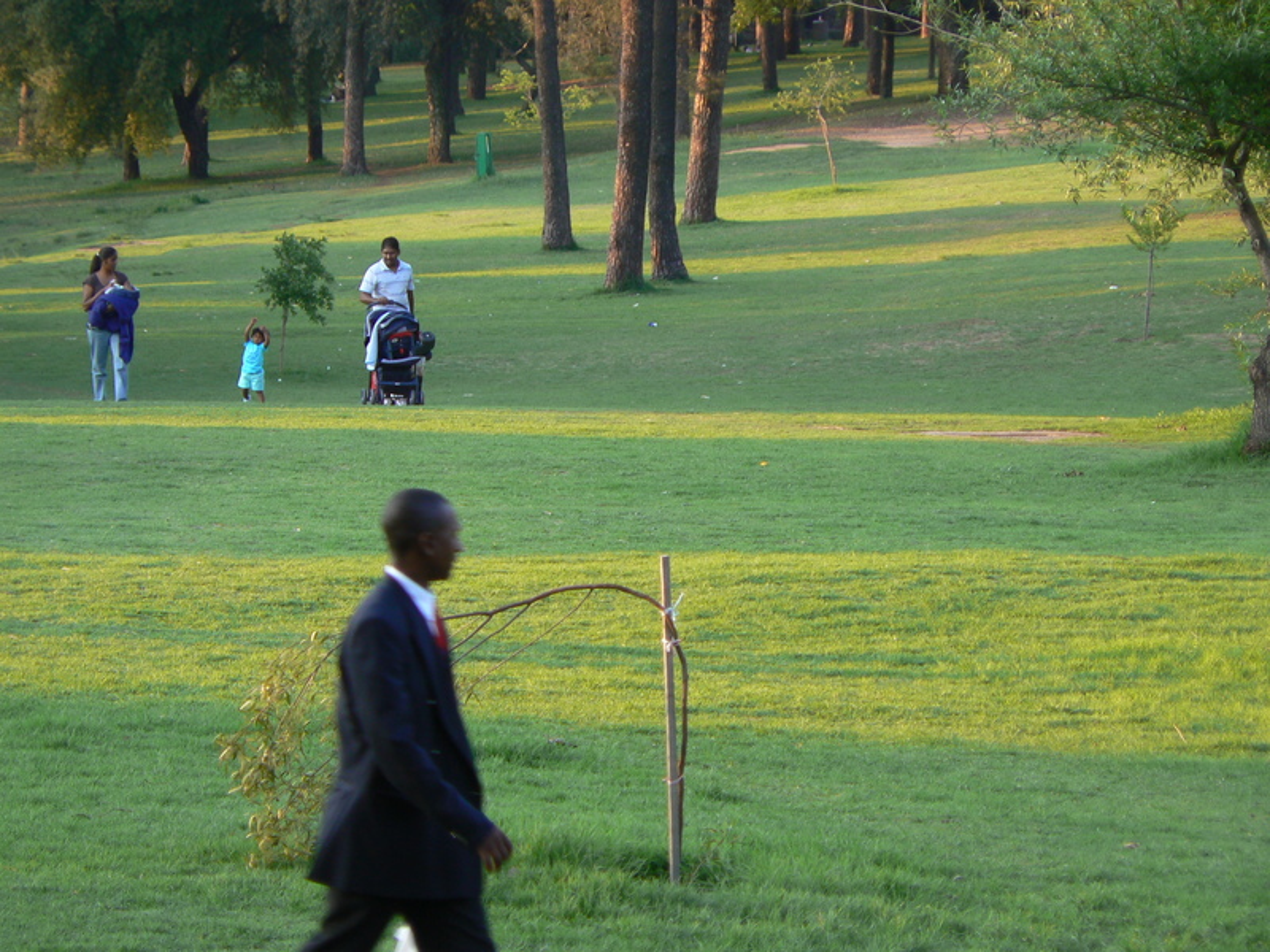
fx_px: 9099
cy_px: 476
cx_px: 635
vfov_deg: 6.0
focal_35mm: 248
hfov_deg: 8.0
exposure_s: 1/60
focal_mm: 41.3
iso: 80
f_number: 3.6
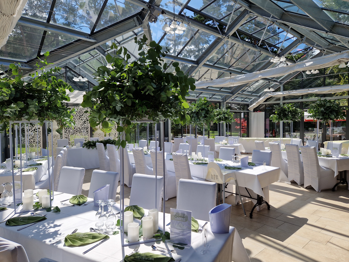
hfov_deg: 73.9
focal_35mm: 23
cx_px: 174
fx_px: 232
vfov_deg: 58.9
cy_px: 131
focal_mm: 5.4
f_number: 1.8
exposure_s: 1/1748
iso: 50
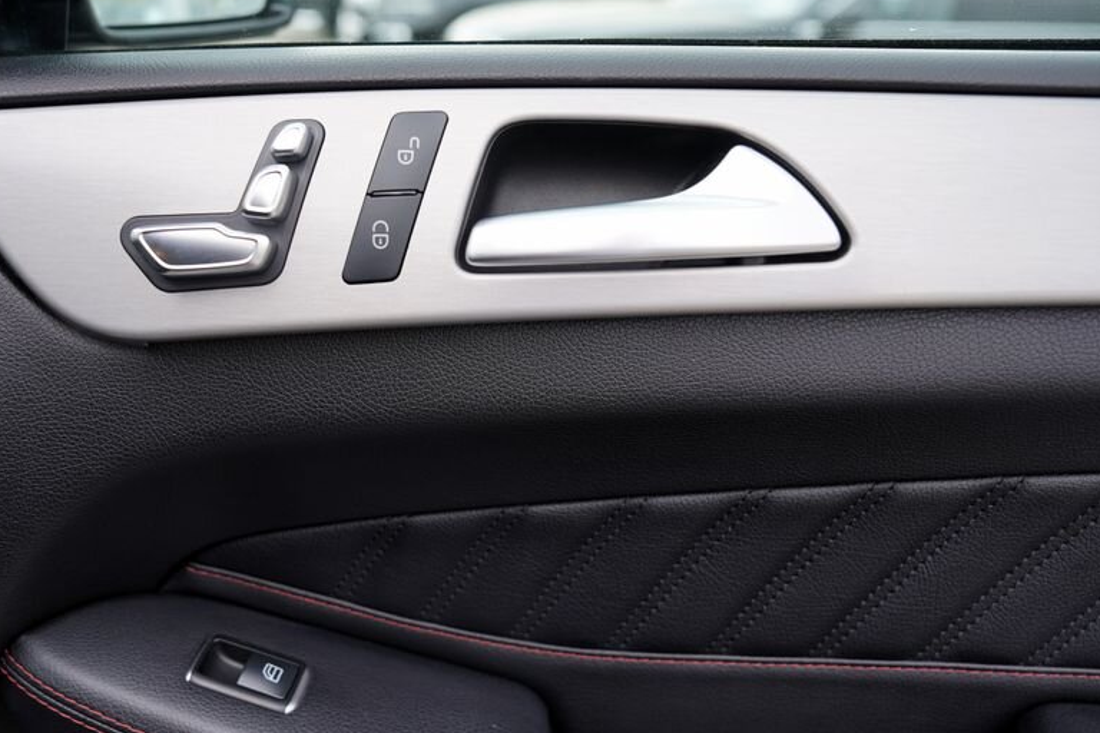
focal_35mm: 32
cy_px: 420
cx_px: 443
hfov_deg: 58.3
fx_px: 978
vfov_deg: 41.0
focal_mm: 24
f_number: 3.2
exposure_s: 1/40
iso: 100
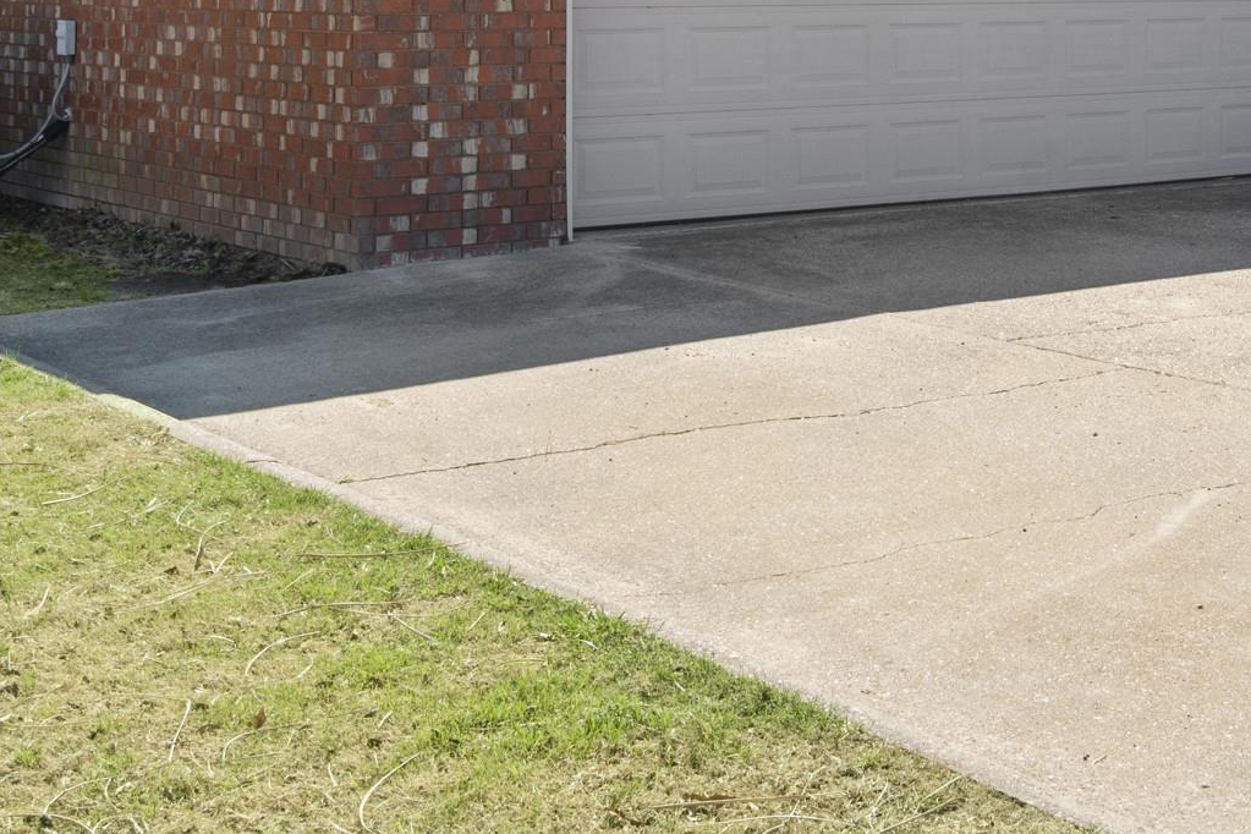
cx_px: 999
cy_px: -13
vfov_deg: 19.9
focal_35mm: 66
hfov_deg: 29.8
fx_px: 2293
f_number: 9
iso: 250
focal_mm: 18
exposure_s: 1/125
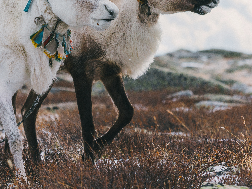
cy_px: 16
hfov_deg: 6.2
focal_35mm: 320
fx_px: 2330
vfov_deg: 4.6
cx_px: 126
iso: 125
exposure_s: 1/1250
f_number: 5
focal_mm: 132
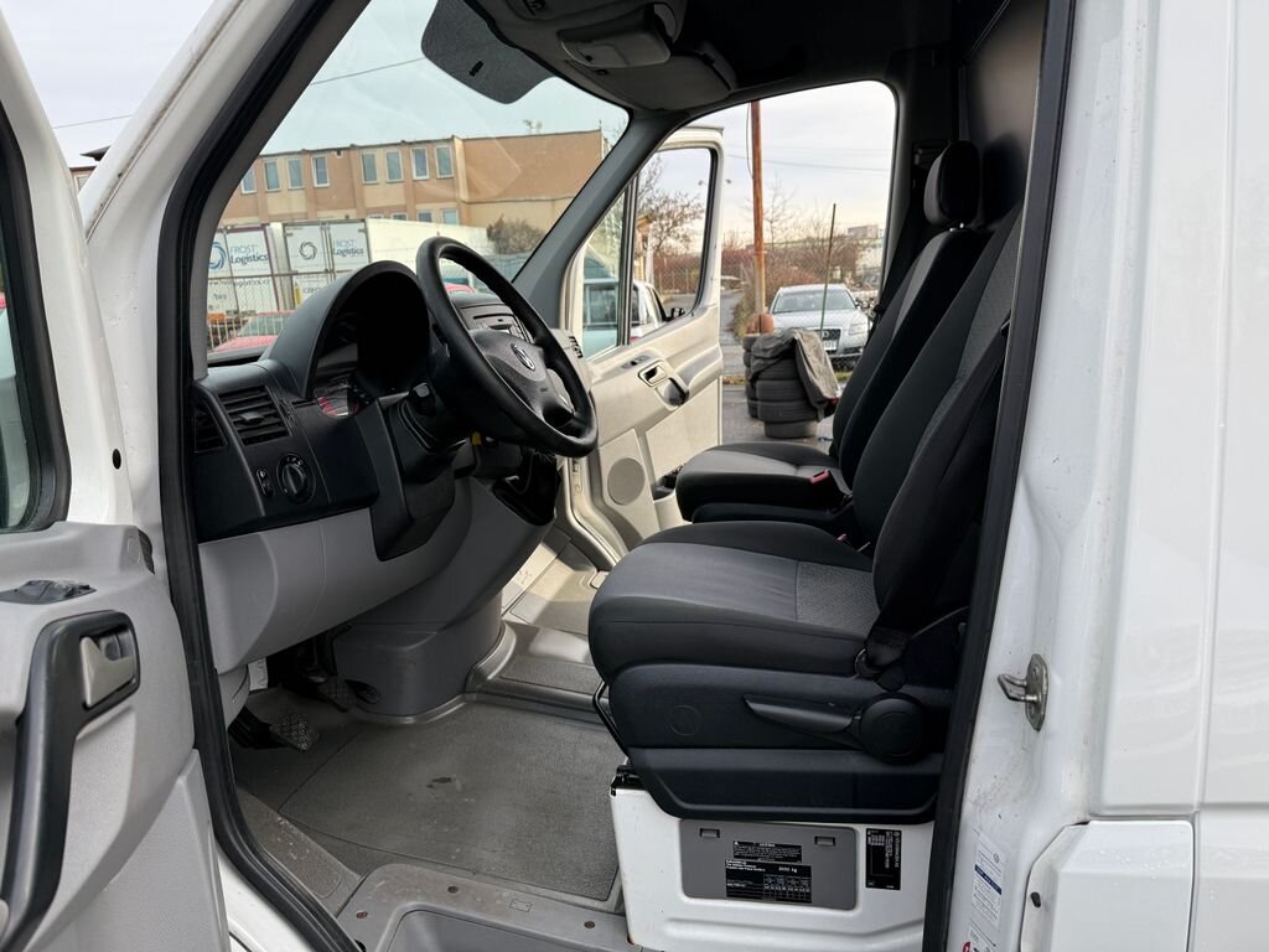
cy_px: 476
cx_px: 634
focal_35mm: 24
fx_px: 880
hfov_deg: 71.6
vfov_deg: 56.8
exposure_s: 1/772
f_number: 1.78
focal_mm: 6.76
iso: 80
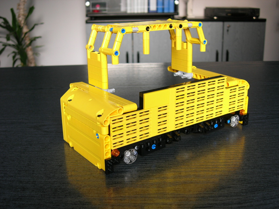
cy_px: 104
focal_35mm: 41
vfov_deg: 35.1
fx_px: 330
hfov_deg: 45.8
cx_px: 140
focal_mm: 8.5
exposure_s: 1/15.6
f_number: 2.9
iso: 64
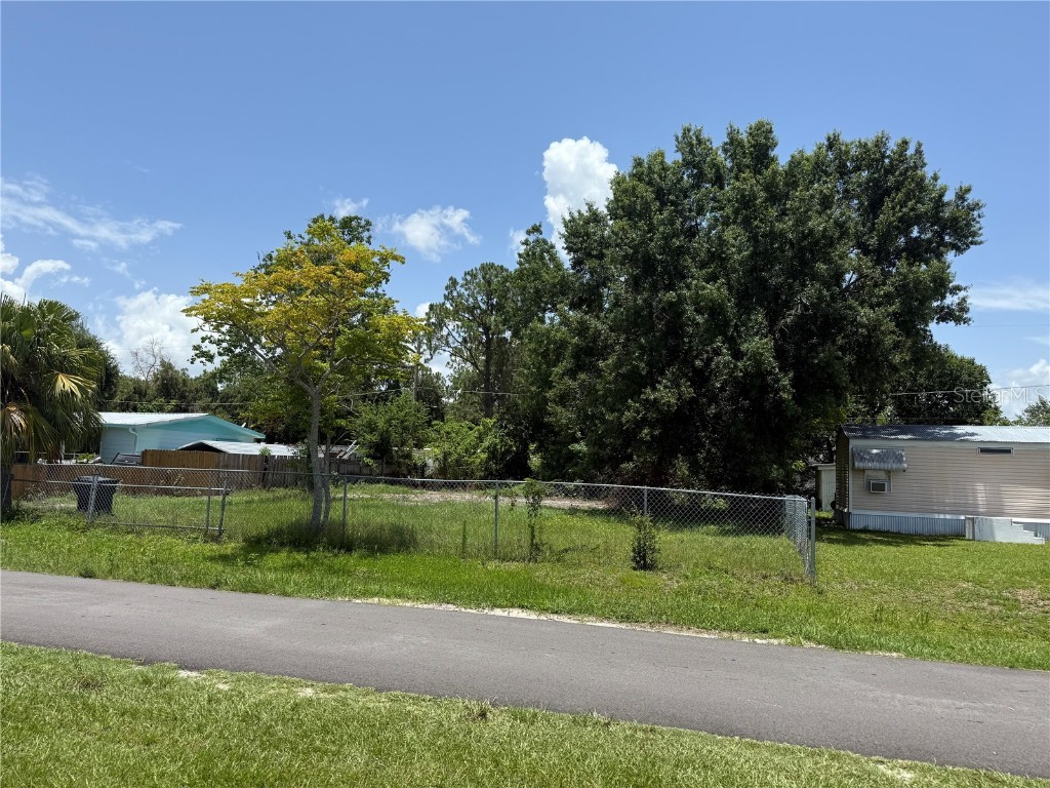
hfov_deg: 71.6
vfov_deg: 56.8
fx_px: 728
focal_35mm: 24
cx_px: 525
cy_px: 394
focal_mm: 6.76
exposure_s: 1/4167
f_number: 1.78
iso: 80
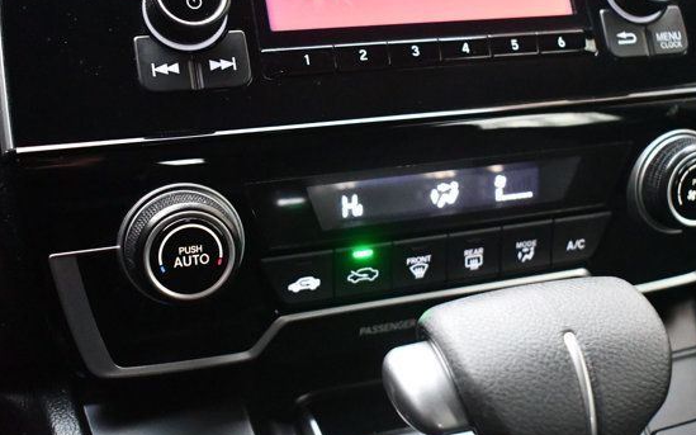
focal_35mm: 57
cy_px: 215
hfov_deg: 35.6
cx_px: 403
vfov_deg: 22.7
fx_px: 1081
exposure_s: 1/60
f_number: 4.5
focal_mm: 32
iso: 12800
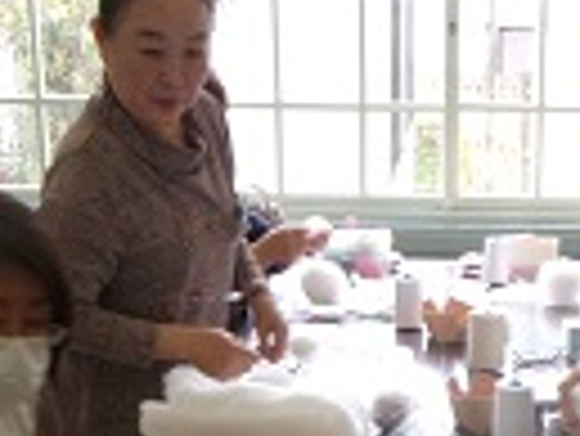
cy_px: 535
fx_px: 1459
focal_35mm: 87
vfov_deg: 16.3
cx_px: 445
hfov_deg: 22.2
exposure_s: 1/38
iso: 100
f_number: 3.9
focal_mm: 5.1
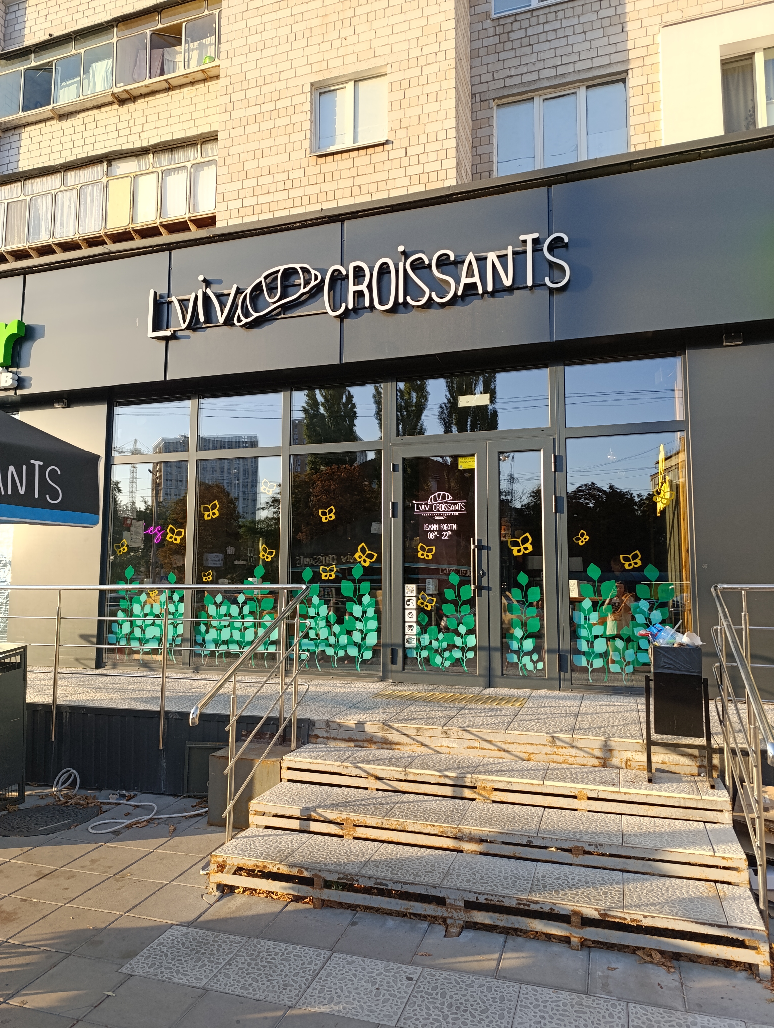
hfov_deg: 59.0
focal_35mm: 23
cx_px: 387
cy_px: 514
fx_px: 684
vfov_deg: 73.8
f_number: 1.6
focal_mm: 6.14
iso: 50
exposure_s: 1/105
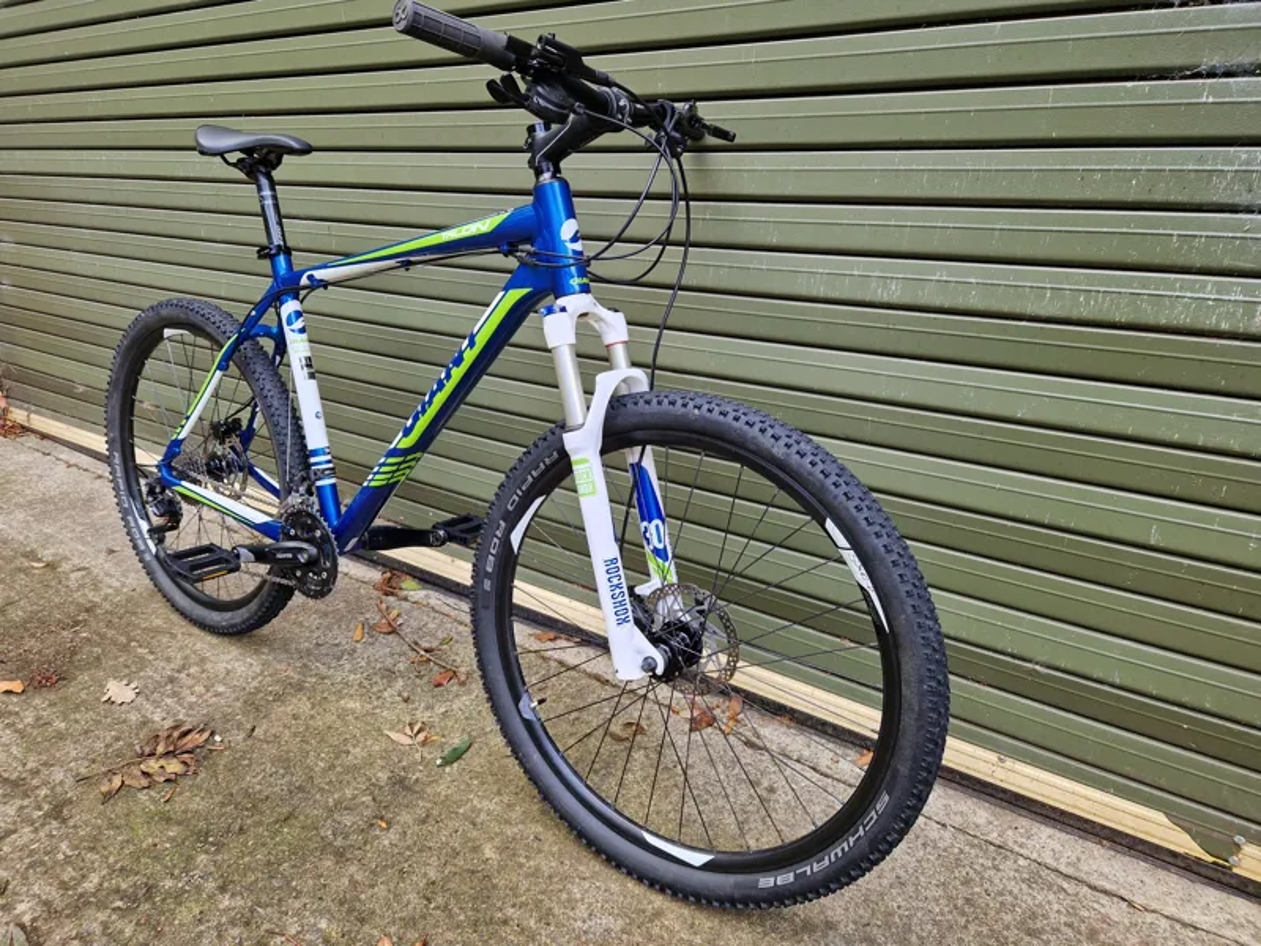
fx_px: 838
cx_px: 630
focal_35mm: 23
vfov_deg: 58.9
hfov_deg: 73.9
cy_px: 473
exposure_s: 1/180
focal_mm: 5.4
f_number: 1.8
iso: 50
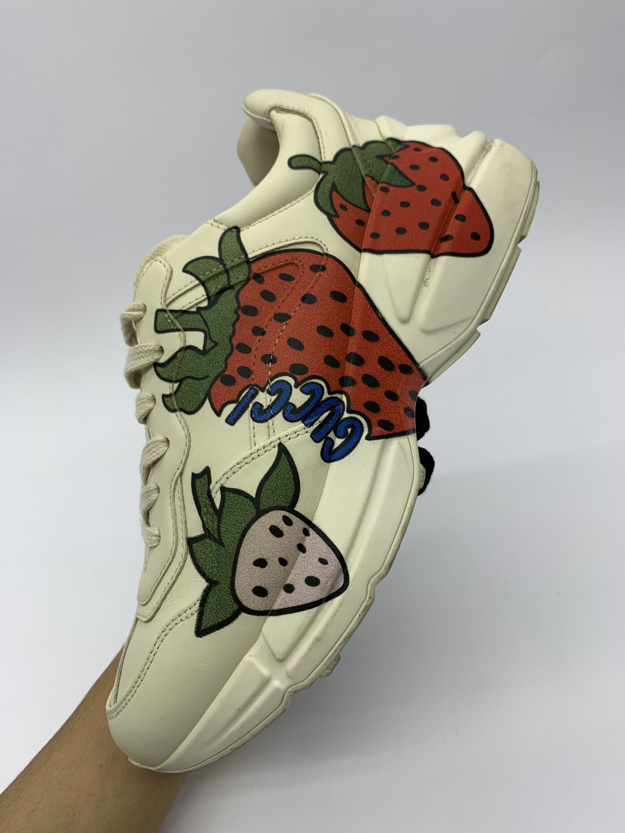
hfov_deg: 53.1
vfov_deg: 67.3
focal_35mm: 26
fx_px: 626
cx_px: 312
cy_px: 416
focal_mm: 4.25
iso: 25
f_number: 1.8
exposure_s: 1/141
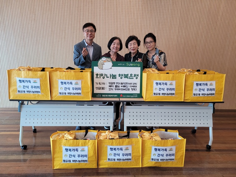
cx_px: 118
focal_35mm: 26
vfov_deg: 53.1
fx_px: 177
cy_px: 88
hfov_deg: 67.3
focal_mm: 5.4
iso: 320
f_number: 1.8
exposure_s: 1/120
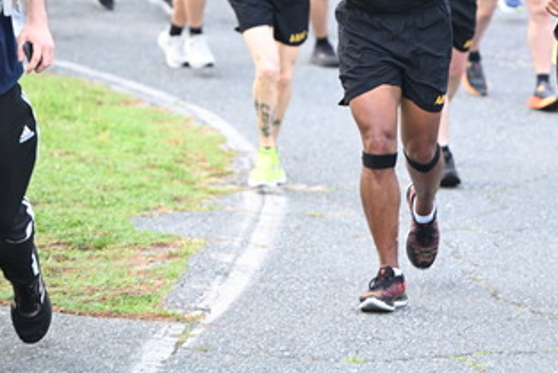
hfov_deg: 9.2
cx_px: 449
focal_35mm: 223
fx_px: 3458
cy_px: 50
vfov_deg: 6.2
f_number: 2.8
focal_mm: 125
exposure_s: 1/500
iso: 1000
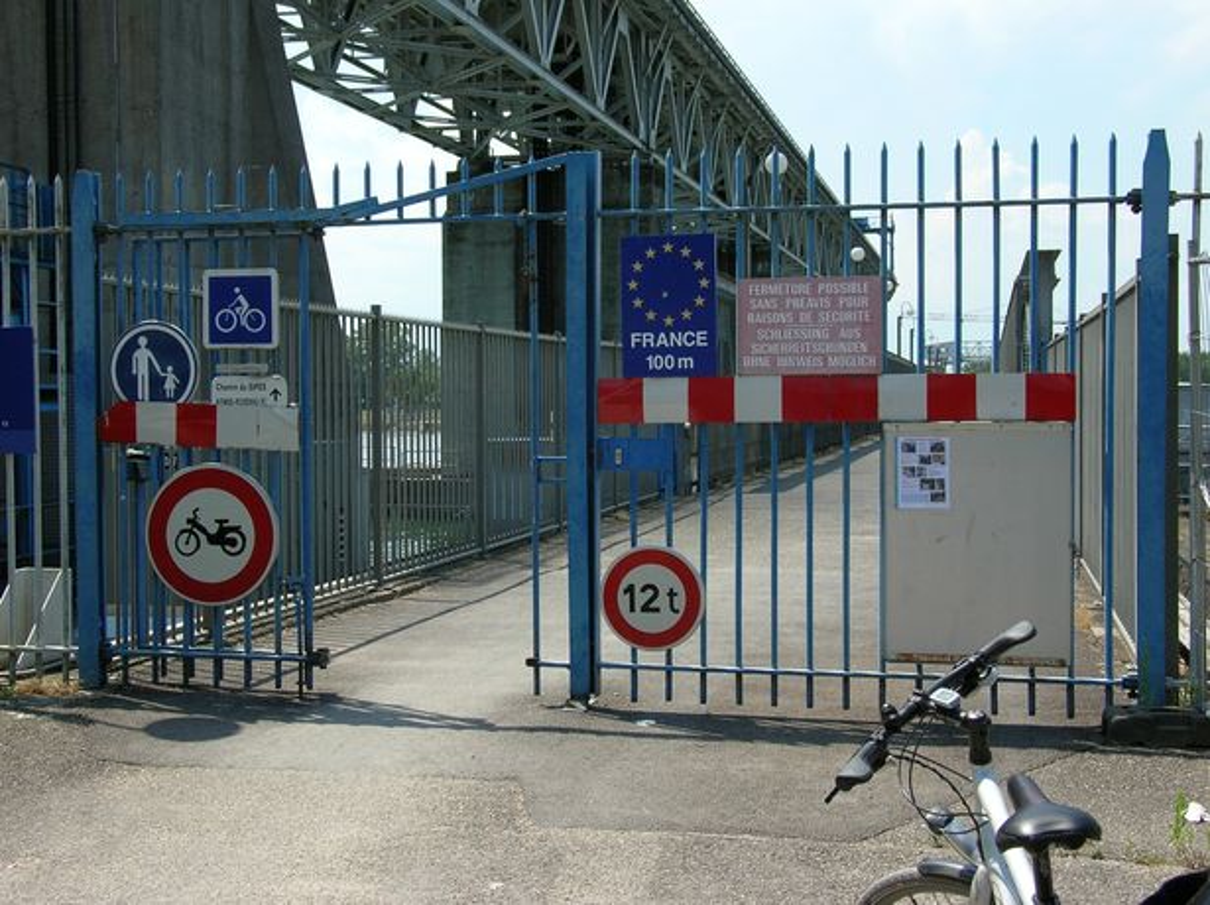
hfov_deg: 36.9
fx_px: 1816
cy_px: 452
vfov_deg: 28.0
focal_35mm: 52
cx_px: 605
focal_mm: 8.7
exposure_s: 1/432
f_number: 4.2
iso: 50
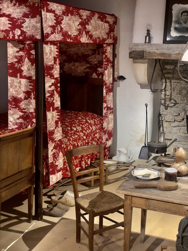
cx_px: 94
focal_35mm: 52
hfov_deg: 28.0
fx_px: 377
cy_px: 126
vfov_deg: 36.8
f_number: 2
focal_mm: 6
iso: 250
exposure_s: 1/50
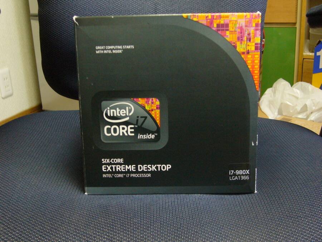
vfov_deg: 32.2
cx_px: 161
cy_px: 121
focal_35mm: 45
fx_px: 419
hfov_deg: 42.1
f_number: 3.2
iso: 200
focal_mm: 7.5
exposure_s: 1/8
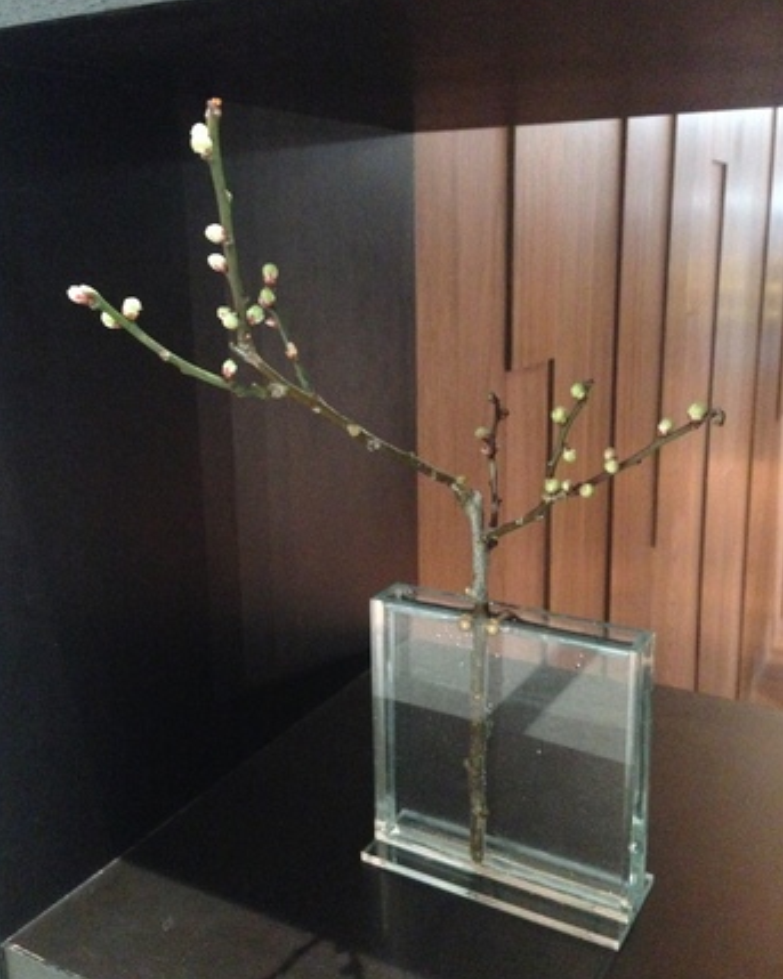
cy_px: 466
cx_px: 392
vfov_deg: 51.5
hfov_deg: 42.2
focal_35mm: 35
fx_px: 1014
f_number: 2.4
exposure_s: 1/15
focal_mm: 4.12
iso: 800
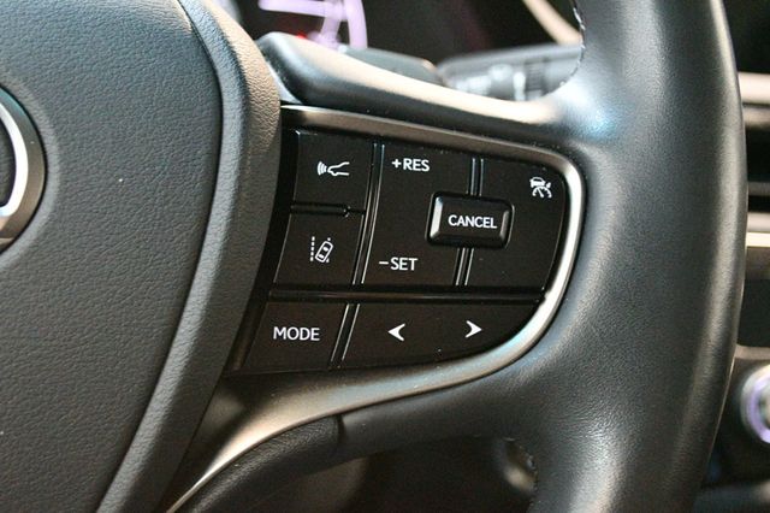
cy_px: 256
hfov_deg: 38.9
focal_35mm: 51
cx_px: 385
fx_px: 1090
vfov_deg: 26.5
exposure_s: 1/30
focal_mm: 34
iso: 12800
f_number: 5
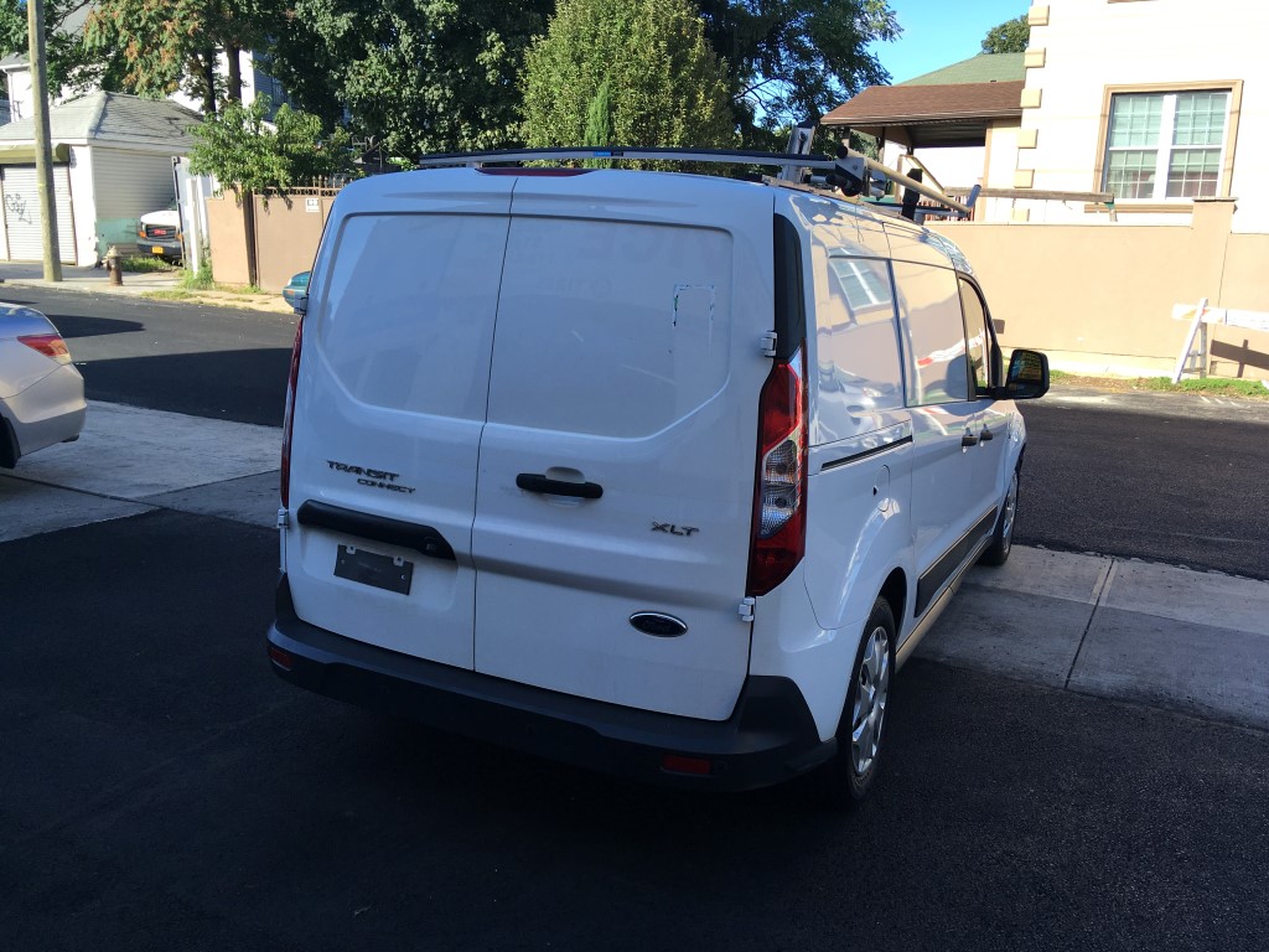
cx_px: 634
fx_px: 1063
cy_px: 476
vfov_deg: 48.2
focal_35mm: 29
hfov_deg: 61.7
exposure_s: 1/523
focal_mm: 4.15
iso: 25
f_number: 2.2
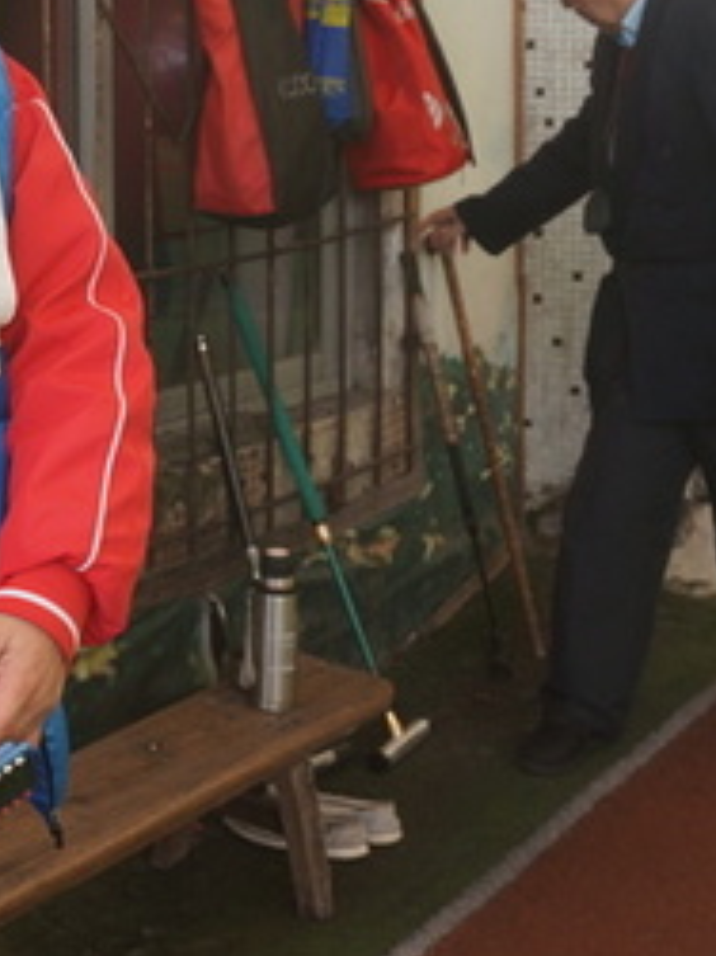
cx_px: -213
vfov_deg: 24.4
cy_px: 230
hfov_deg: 17.5
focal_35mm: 79
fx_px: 2185
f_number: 4
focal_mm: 23
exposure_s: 1/160
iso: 200
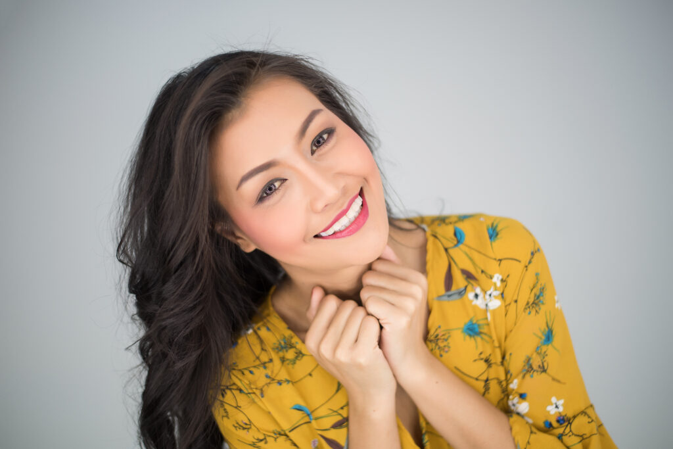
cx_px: 336
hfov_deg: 39.6
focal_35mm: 50
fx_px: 935
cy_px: 224
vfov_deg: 27.0
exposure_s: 1/320
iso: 100
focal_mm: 50
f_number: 1.8
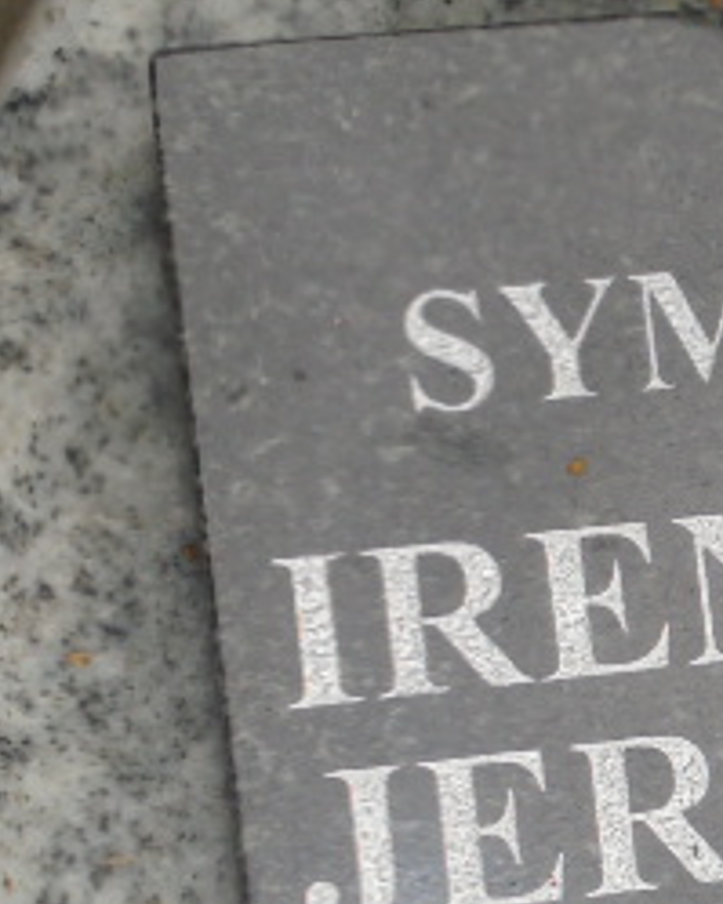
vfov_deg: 15.5
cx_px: 952
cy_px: 726
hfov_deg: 12.2
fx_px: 3292
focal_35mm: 123
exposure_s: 1/250
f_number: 4.8
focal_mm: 8.9
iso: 100
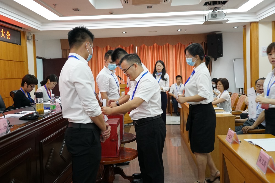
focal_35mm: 38
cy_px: 92
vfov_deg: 35.1
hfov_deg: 50.7
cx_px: 138
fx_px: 290
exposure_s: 1/60
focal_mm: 38
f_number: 4.5
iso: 3200
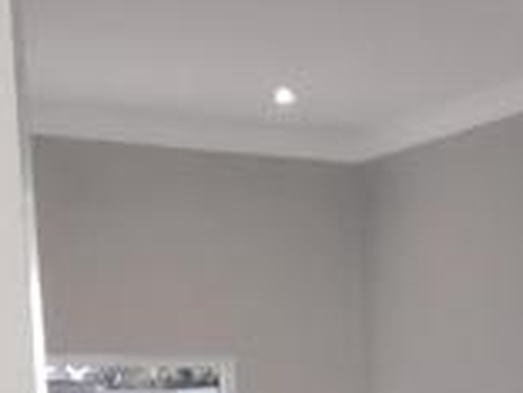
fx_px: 1314
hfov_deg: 22.4
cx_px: 339
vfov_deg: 14.7
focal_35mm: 87
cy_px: 726
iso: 100
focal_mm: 1.42
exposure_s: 1/101
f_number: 2.2
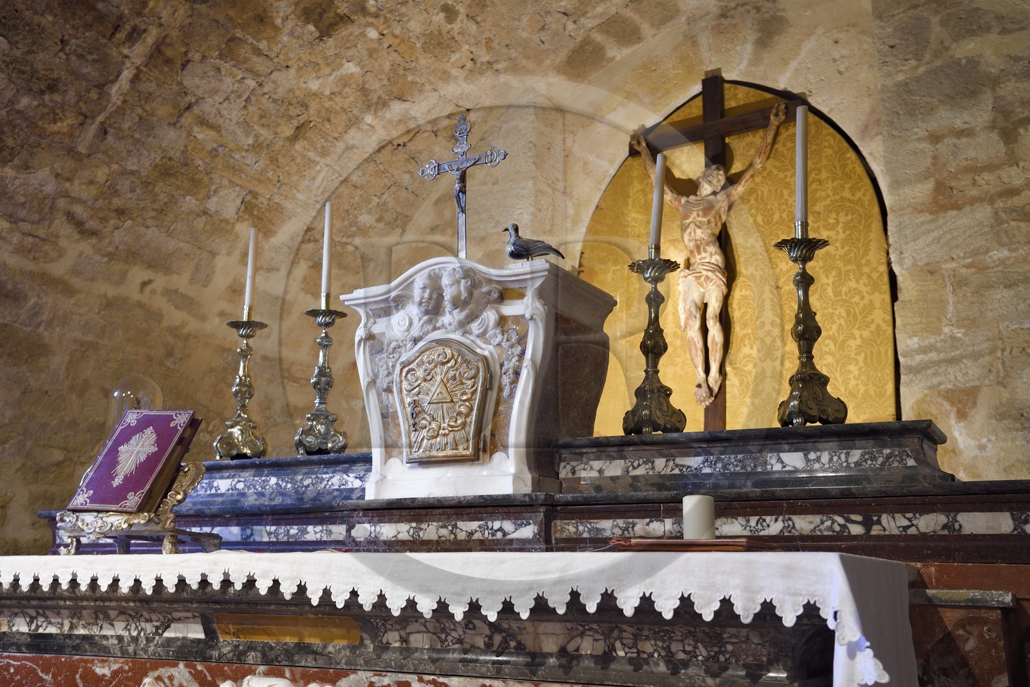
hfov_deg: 53.1
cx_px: 515
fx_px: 1030
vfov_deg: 36.9
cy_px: 344
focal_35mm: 36
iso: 800
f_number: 5
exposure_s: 1/6
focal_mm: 36
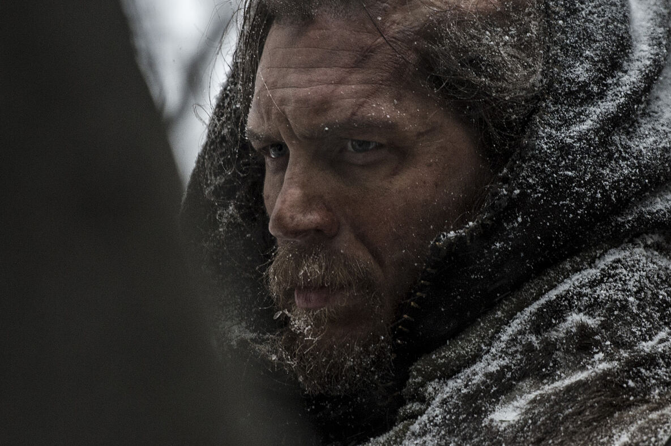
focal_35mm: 200
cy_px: 223
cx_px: 336
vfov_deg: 6.9
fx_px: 3725
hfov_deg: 10.3
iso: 1000
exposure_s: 1/200
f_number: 4
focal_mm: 200
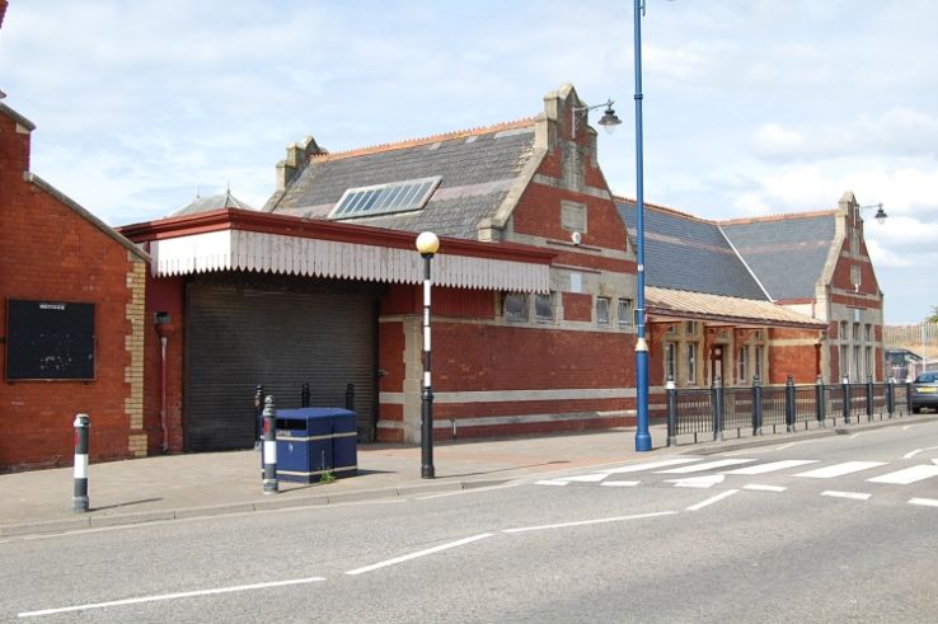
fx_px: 1094
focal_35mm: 42
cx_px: 469
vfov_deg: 31.9
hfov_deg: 46.4
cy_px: 312
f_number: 9
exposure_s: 1/250
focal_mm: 28
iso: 200
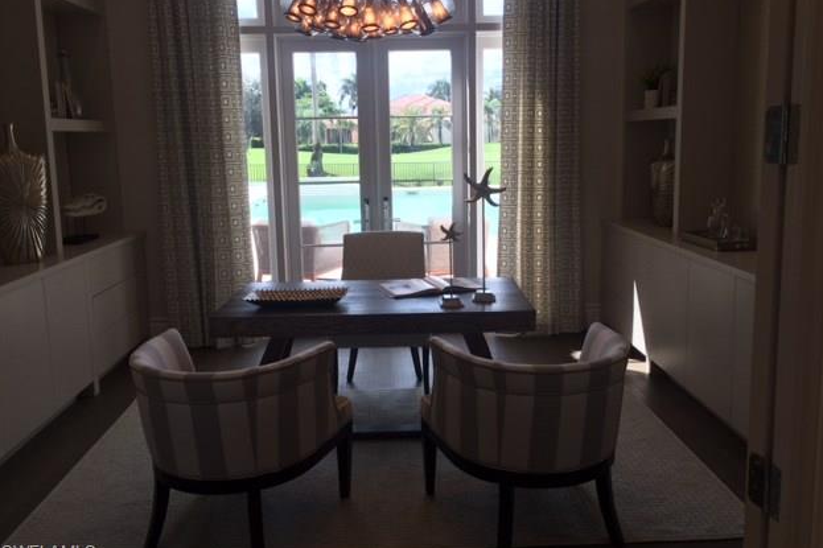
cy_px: 248
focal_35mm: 31
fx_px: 708
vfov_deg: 42.3
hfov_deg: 60.3
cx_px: 421
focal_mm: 4.15
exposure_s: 1/186
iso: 32
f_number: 2.2
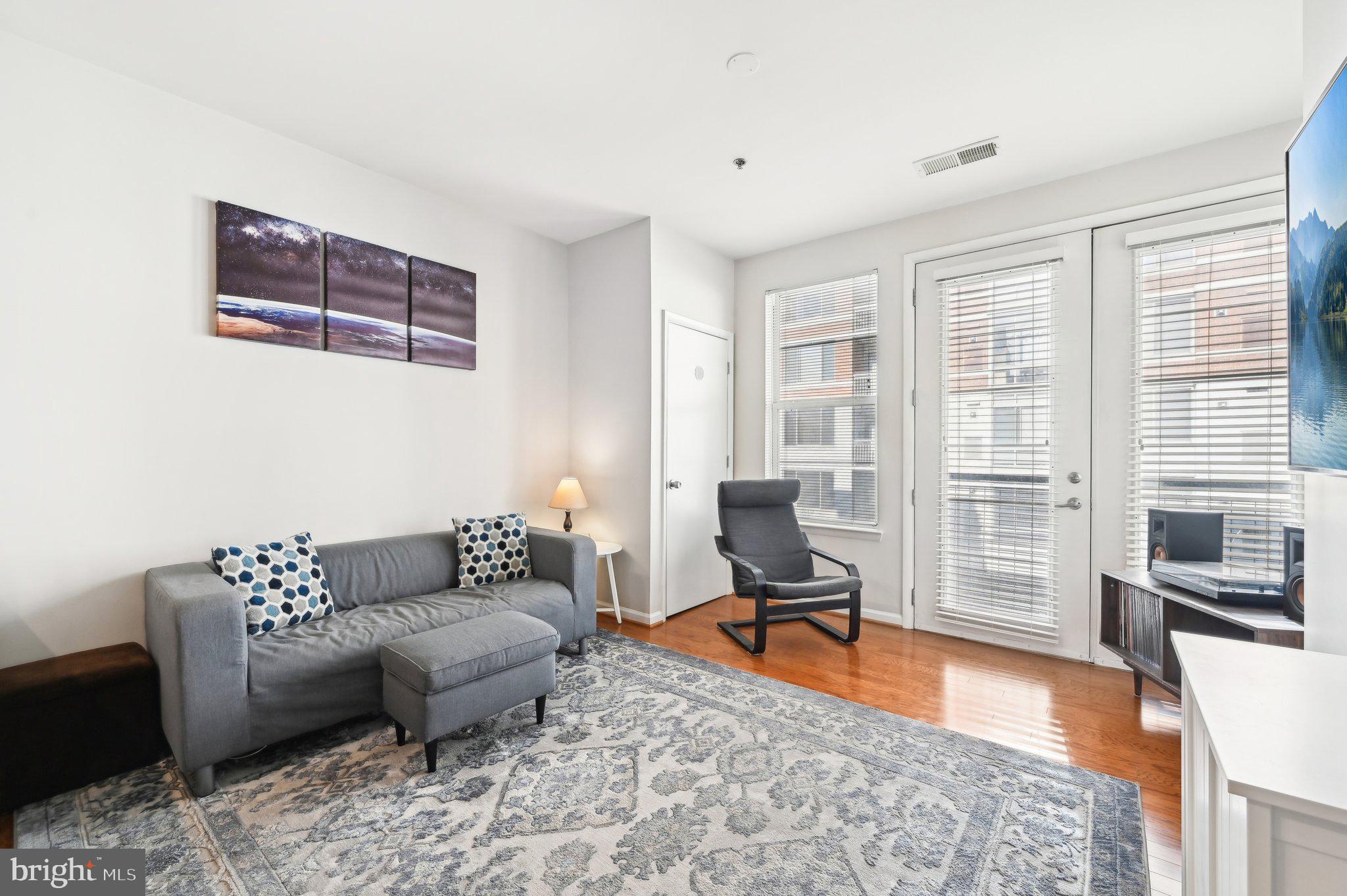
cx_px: 674
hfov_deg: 104.3
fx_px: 523
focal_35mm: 14
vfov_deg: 81.1
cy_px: 448
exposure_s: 1/50
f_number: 8
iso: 100
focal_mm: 14
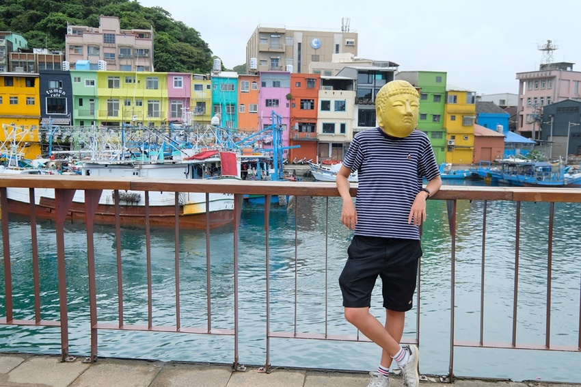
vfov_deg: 36.8
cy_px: 194
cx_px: 290
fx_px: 581
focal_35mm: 36
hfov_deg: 53.2
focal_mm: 24
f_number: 8
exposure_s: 1/250
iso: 400
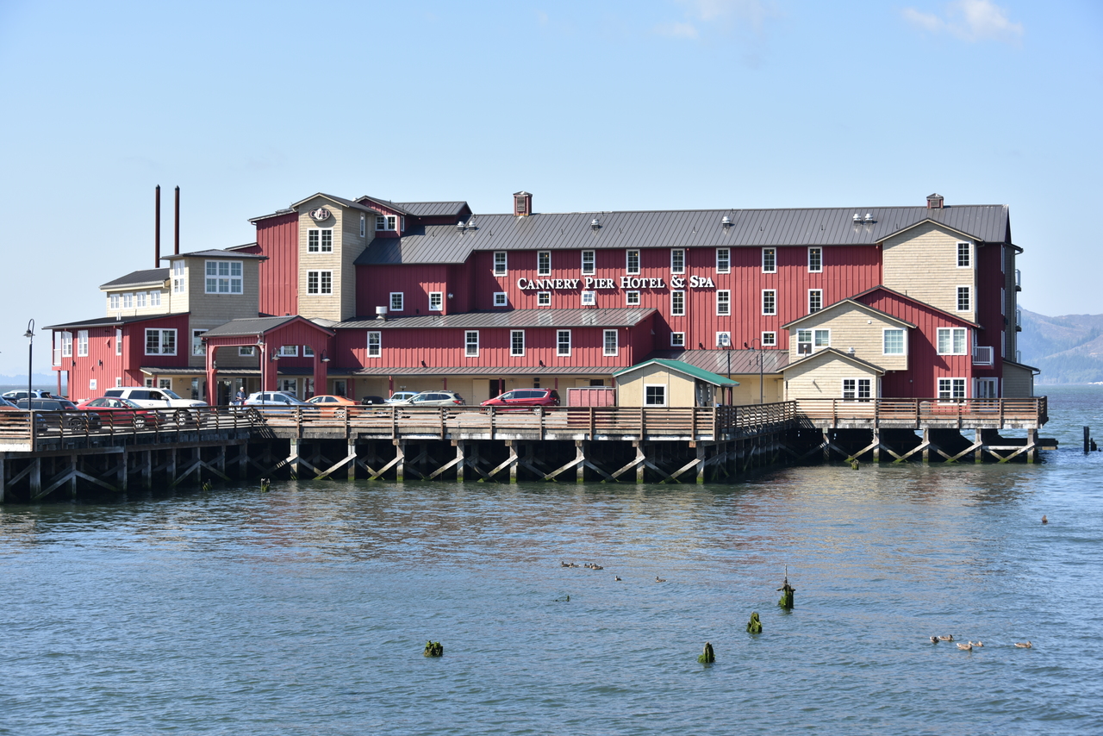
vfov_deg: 19.5
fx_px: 2145
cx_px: 552
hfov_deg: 28.8
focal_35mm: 70
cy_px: 368
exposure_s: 1/250
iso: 100
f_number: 8
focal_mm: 70
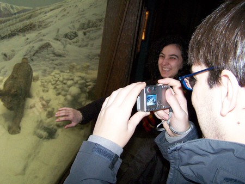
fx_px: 269
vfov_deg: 37.8
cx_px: 122
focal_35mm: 38
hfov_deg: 49.0
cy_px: 92
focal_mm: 6.3
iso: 400
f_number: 2.8
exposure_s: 1/15
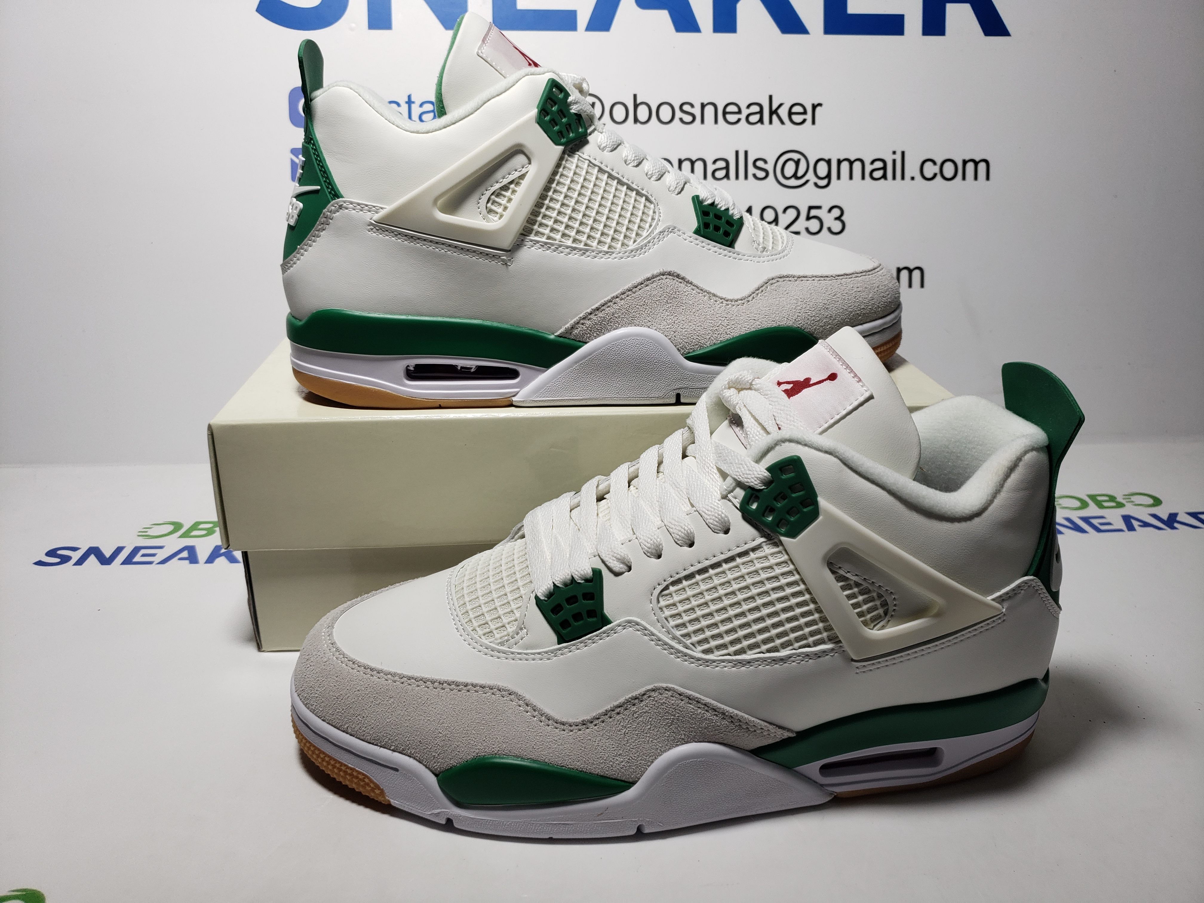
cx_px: 602
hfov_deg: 67.3
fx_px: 904
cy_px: 452
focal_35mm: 26
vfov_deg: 53.1
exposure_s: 1/497
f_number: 1.5
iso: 50
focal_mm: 4.3
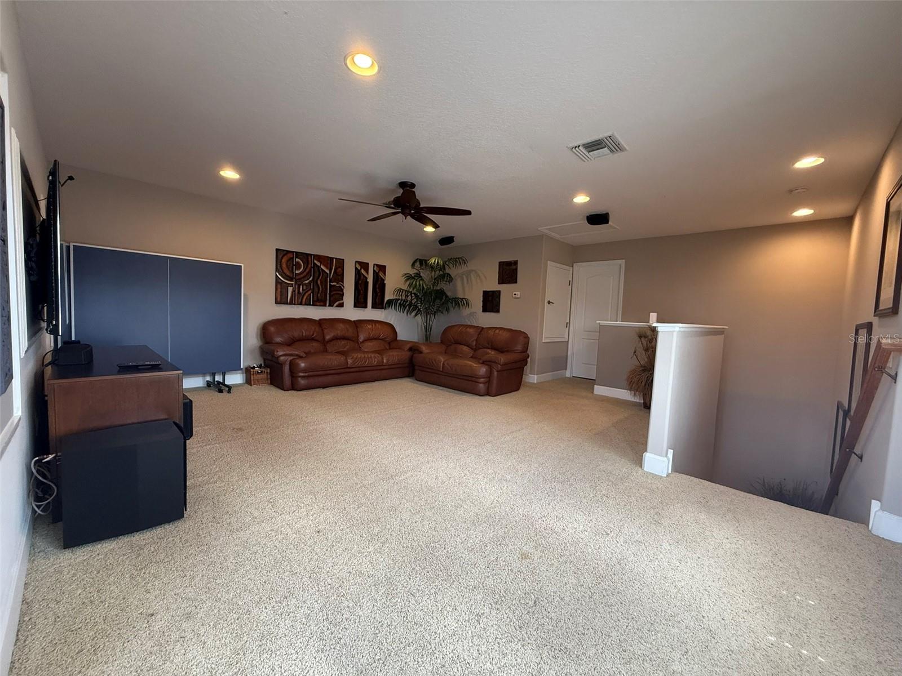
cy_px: 338
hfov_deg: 102.1
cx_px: 451
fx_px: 365
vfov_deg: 85.7
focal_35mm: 14
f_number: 2.2
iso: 320
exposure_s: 1/120
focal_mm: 2.22
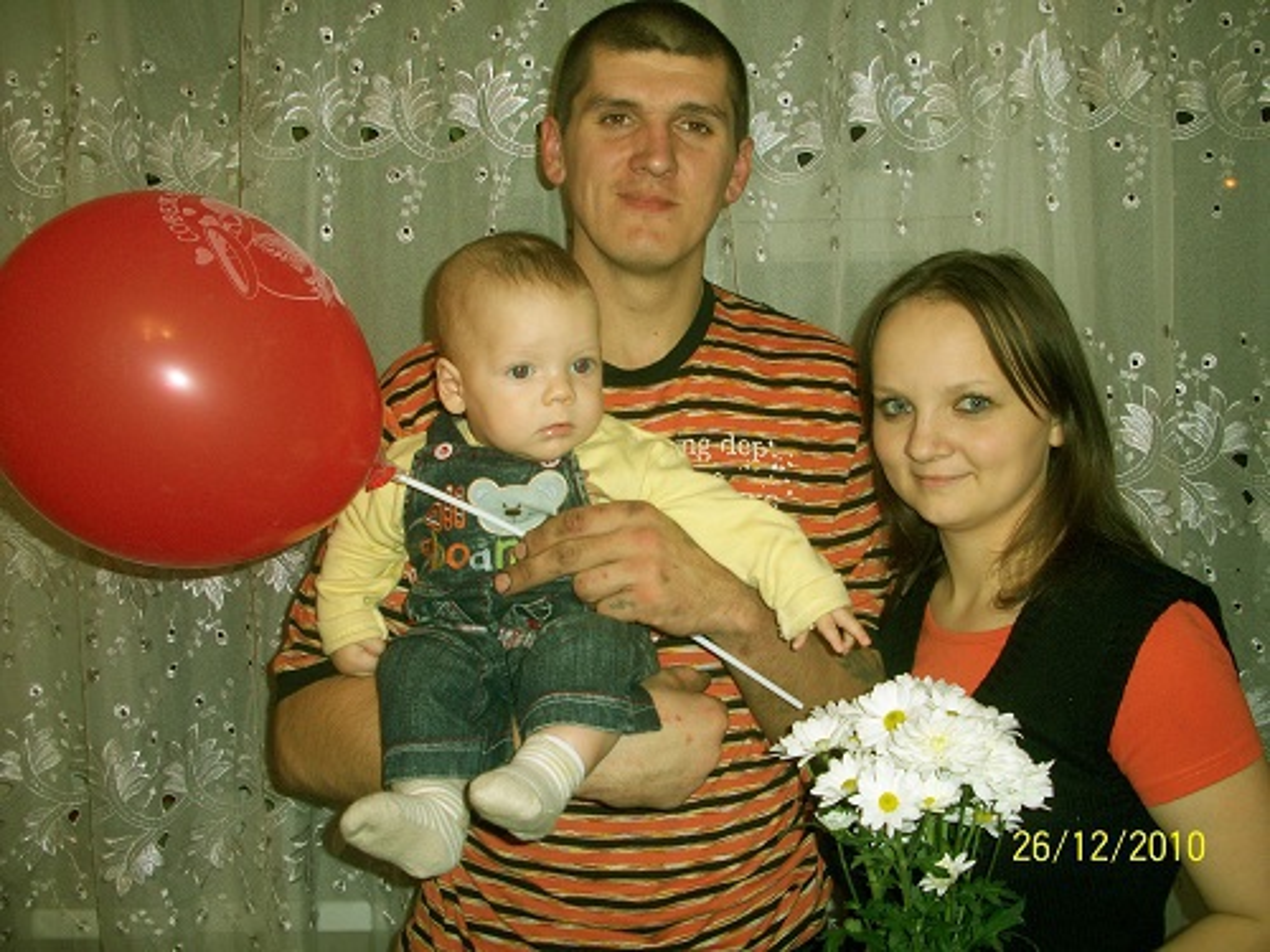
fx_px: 1284
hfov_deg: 52.6
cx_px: 635
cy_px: 476
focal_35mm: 35
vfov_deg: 40.7
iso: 80
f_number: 3.1
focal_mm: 6.3
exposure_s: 1/30
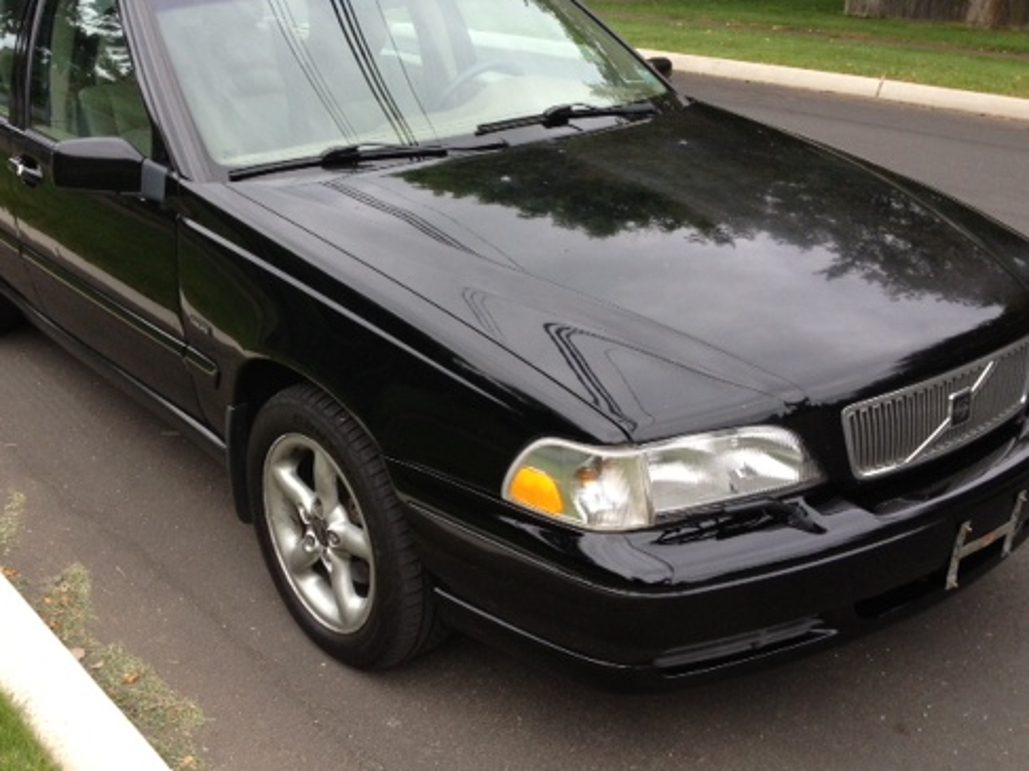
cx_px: 437
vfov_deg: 31.5
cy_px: 359
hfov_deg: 41.1
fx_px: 1367
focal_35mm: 46
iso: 80
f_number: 2.4
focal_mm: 4.28
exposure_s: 1/120
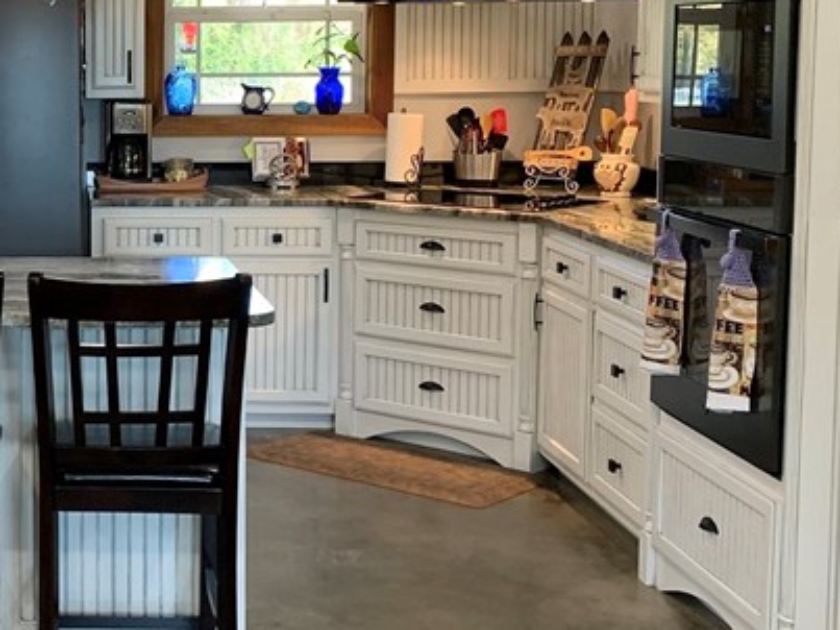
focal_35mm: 66
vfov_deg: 22.2
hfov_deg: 27.6
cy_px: 214
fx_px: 1601
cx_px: -17
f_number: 1.8
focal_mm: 4.25
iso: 125
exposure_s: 1/60
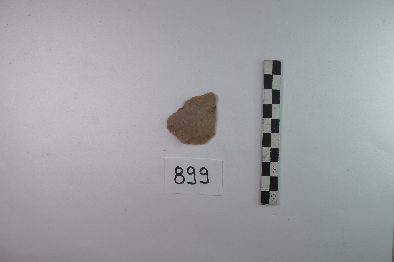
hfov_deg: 57.2
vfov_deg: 40.0
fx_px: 361
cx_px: 197
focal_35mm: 33
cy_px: 131
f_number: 11
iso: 125
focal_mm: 12.32
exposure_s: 1/15
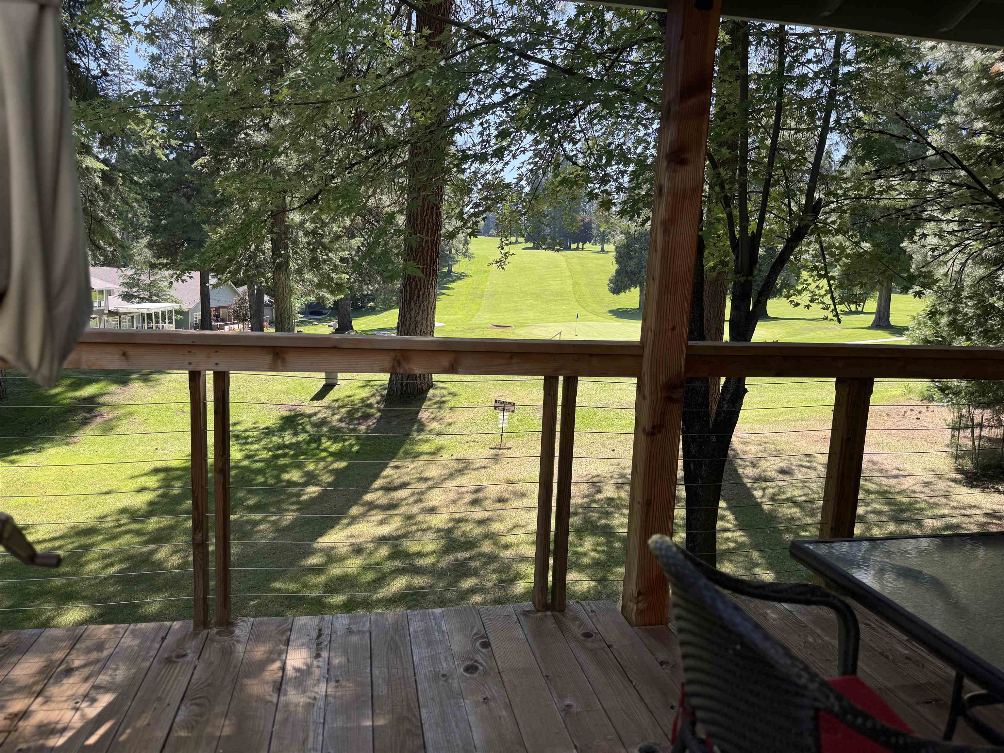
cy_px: 376
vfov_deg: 56.8
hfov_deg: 71.6
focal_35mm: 24
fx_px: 696
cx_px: 502
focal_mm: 6.76
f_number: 1.78
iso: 80
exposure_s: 1/822
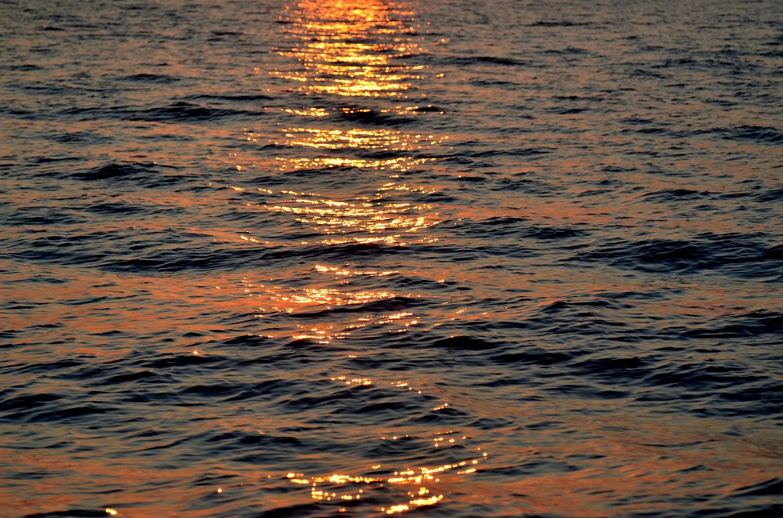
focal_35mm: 165
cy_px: 259
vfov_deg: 8.3
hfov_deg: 12.5
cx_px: 392
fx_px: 3580
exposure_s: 1/8000
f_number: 4.5
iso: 1400
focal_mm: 110
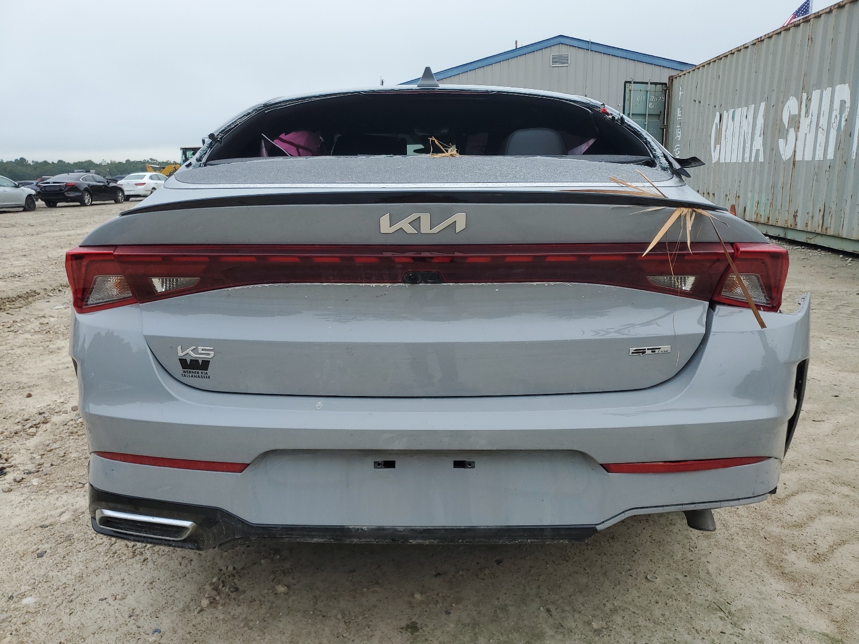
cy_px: 322
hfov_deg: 67.3
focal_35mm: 26
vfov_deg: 53.1
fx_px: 645
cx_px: 430
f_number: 1.5
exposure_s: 1/526
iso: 50
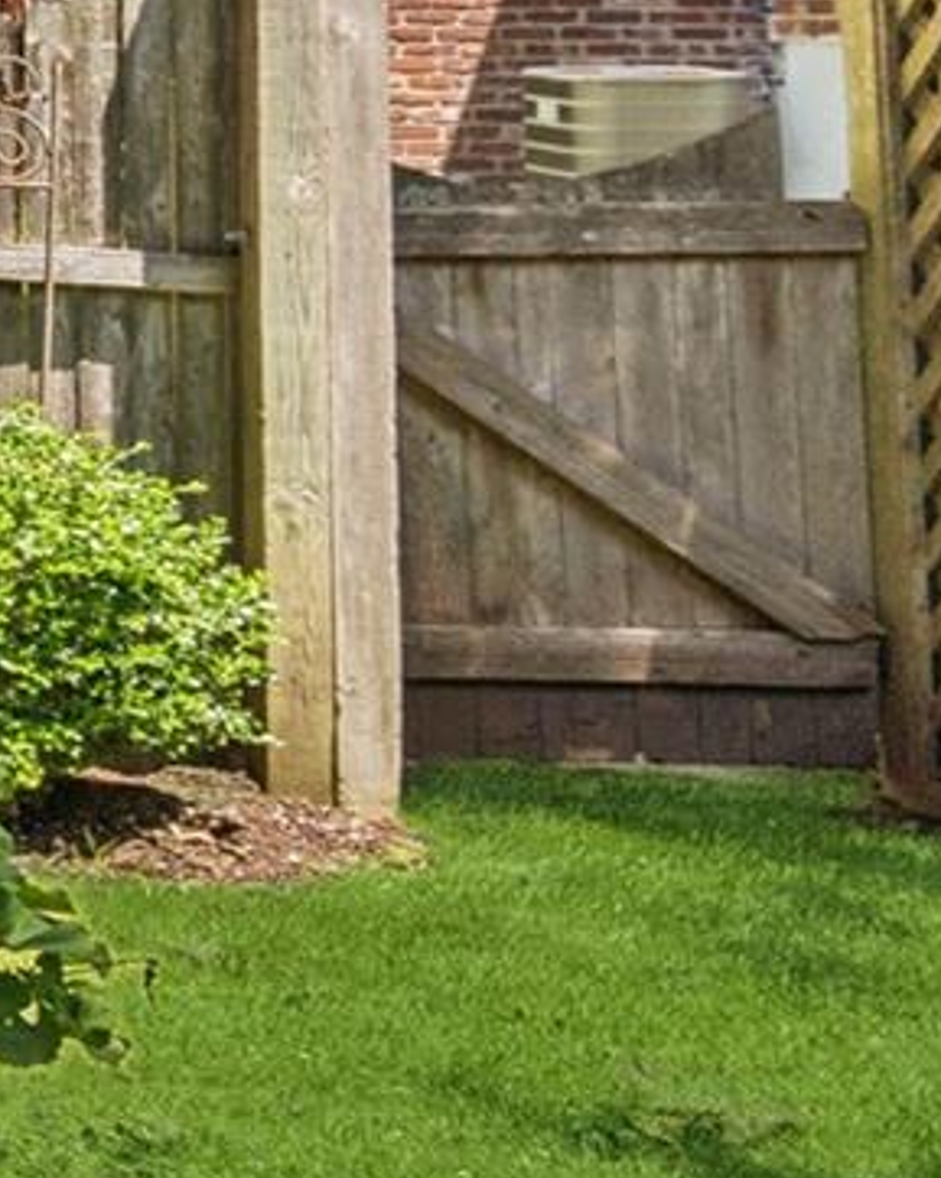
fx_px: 2963
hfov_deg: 9.6
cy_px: -358
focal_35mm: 85
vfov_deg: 20.5
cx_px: -2354
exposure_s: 1/200
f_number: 9
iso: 200
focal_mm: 16
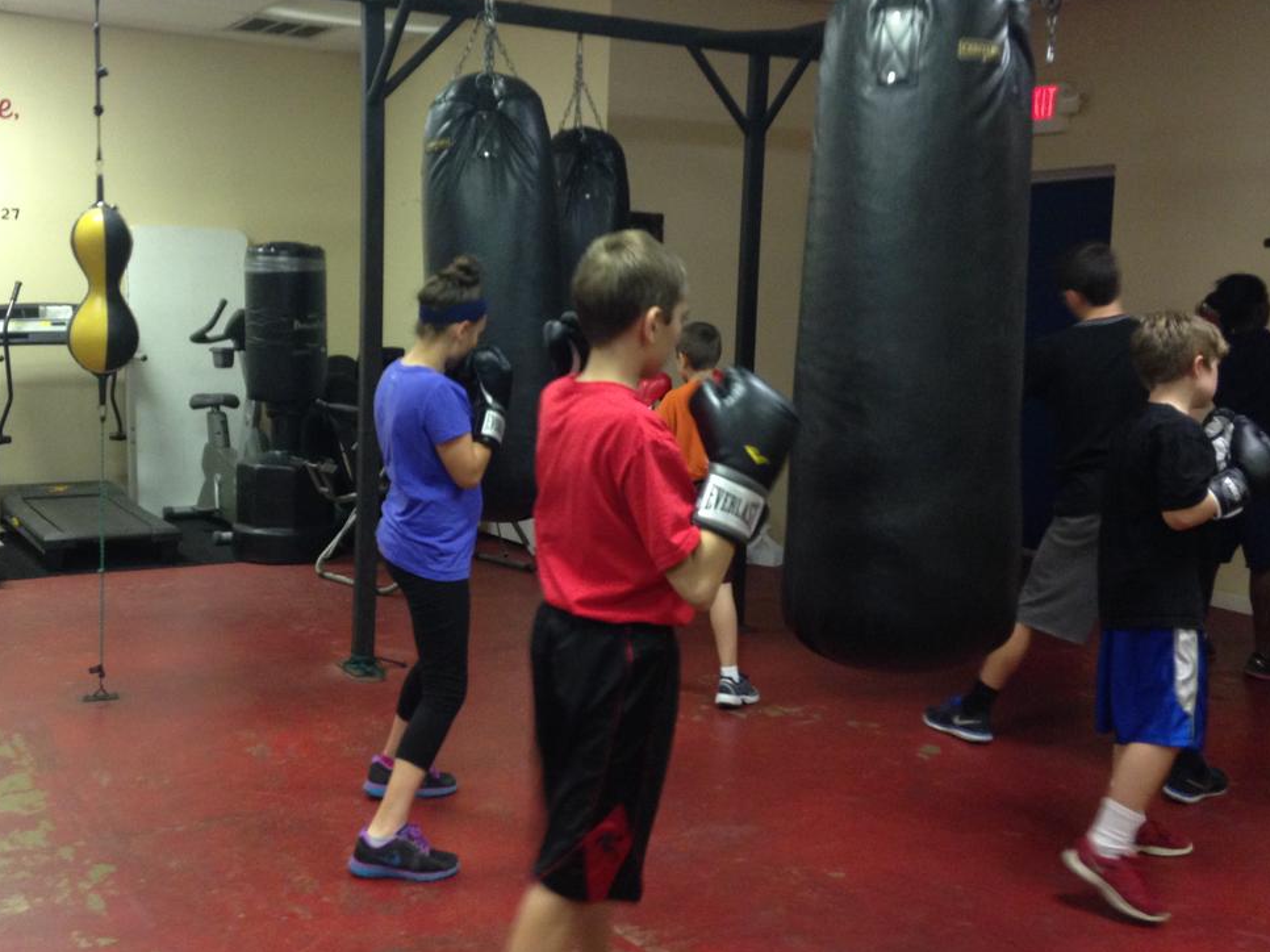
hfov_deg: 45.5
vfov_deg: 35.1
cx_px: 509
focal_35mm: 41
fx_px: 1504
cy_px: 413
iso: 250
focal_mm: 4.12
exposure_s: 1/20
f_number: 2.4
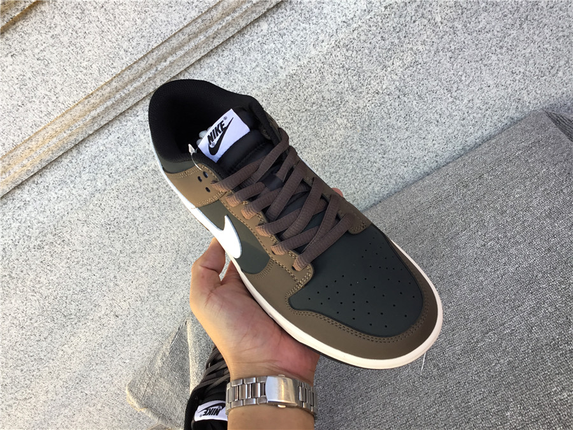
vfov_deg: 45.4
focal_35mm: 31
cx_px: 286
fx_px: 513
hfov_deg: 58.4
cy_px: 215
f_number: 2.4
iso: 25
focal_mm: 3.3
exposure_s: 1/100
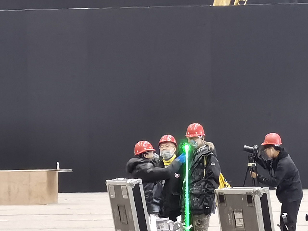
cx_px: 154
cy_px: 116
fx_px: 2740
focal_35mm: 308
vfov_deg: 4.8
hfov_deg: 6.4
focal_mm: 7.48
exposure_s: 1/20
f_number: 2.4
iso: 640
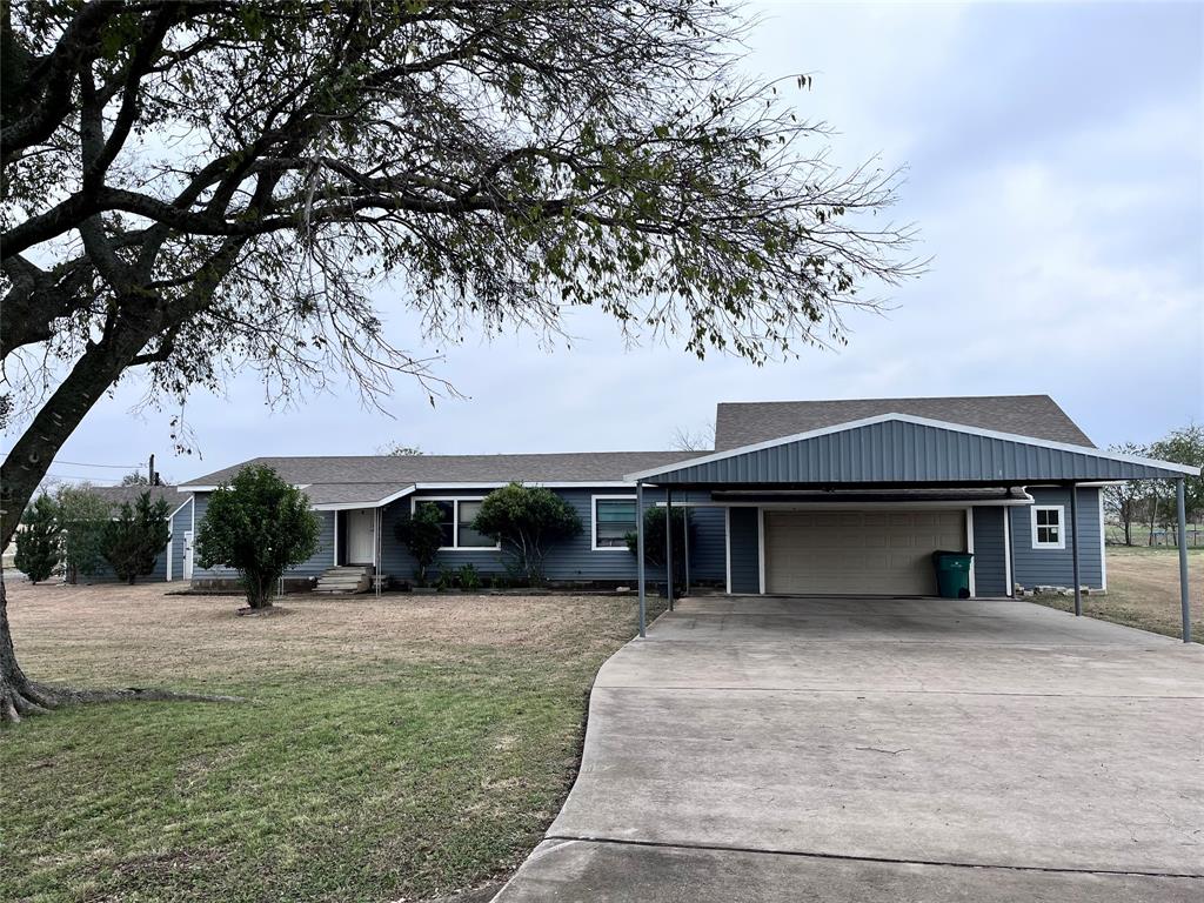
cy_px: 452
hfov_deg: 67.3
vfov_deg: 53.1
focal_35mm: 26
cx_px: 602
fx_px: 904
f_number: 1.6
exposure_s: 1/1623
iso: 50
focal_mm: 5.1
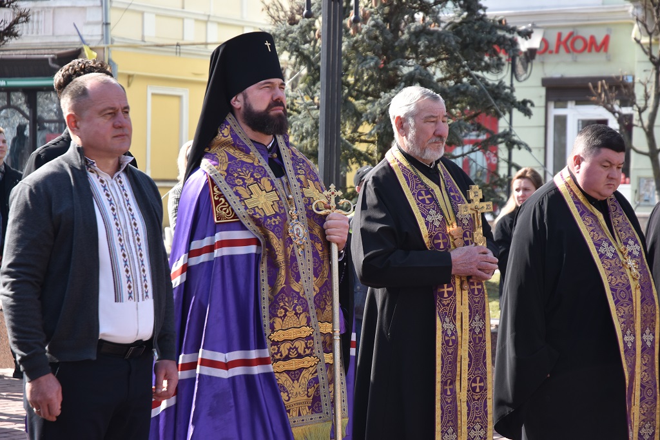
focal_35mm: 105
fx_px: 1925
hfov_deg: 19.5
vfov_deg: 13.0
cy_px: 220
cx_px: 330
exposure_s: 1/500
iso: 360
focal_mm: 70
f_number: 5.6
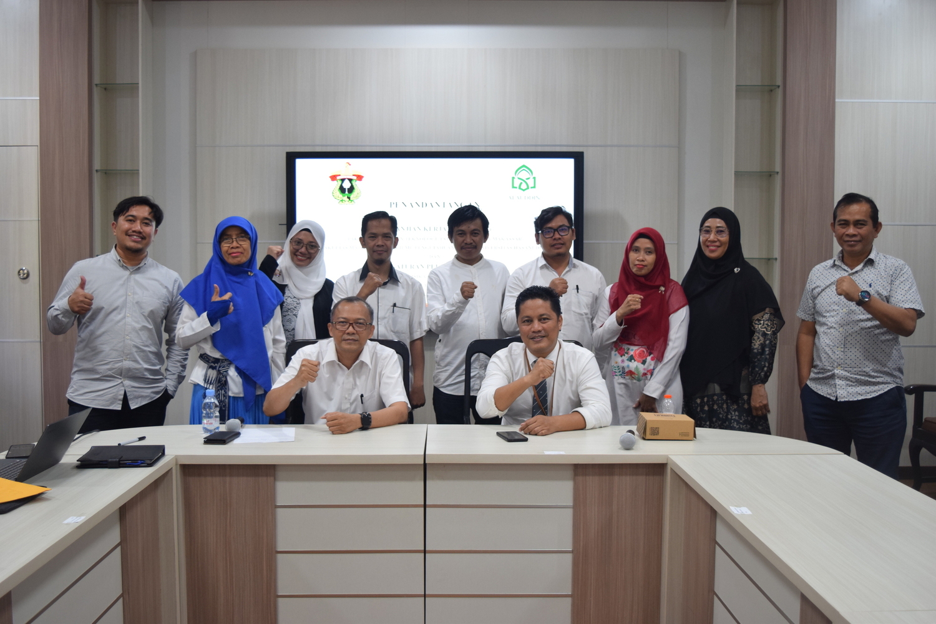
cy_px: 312
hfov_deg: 53.1
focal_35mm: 36
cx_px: 468
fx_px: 936
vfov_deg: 36.9
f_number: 4
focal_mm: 24
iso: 560
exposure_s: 1/30
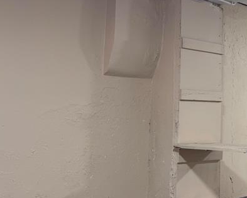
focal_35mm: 61
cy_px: 79
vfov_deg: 25.0
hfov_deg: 26.9
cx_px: 306
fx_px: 446
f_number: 1.78
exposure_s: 1/60
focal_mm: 6.76
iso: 125
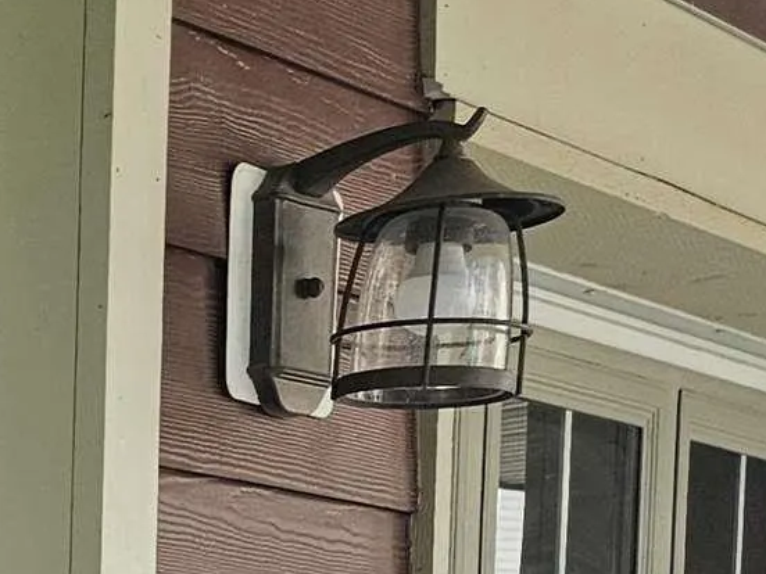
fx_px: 2832
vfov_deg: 10.9
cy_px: 1025
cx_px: -1027
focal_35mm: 128
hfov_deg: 12.4
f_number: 1.8
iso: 50
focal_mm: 5.4
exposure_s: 1/207
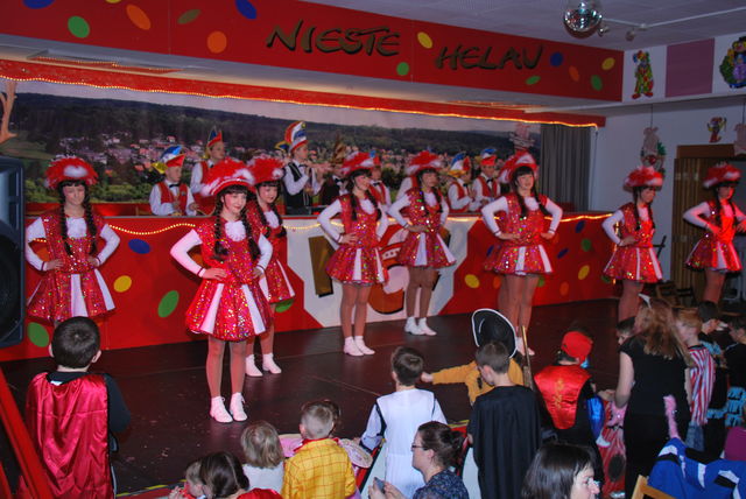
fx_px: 871
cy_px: 250
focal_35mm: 42
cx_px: 373
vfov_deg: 32.0
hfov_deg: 46.4
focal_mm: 28
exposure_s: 1/60
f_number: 4.2
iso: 220
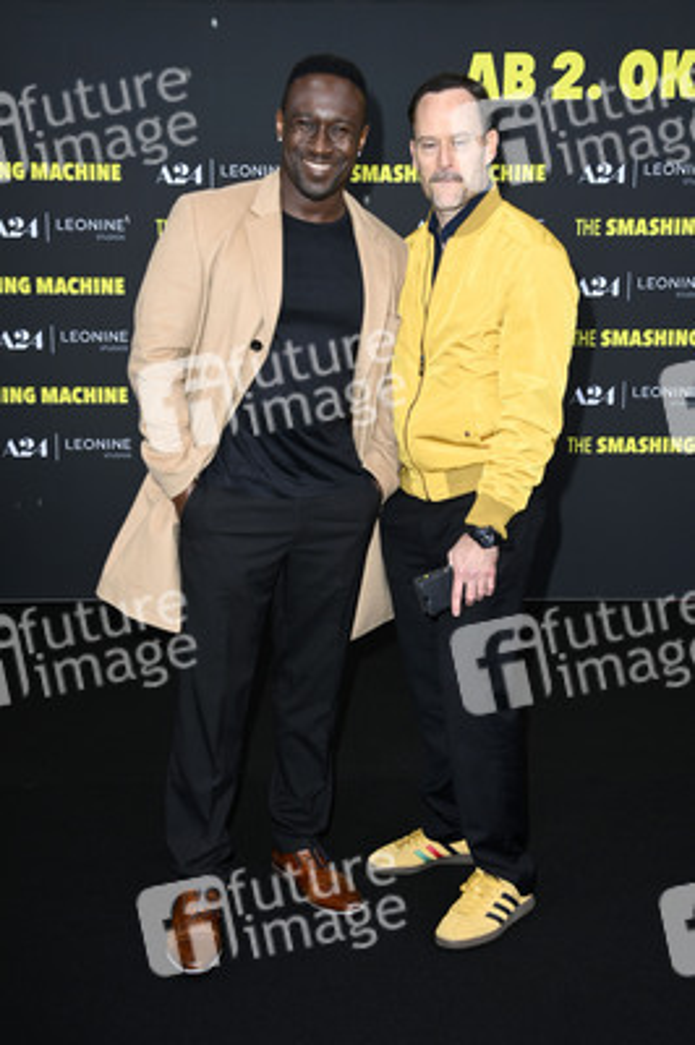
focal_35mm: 45
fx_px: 1305
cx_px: 348
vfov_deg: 43.6
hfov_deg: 29.8
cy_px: 522
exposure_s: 1/250
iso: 640
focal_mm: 45
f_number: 5.6
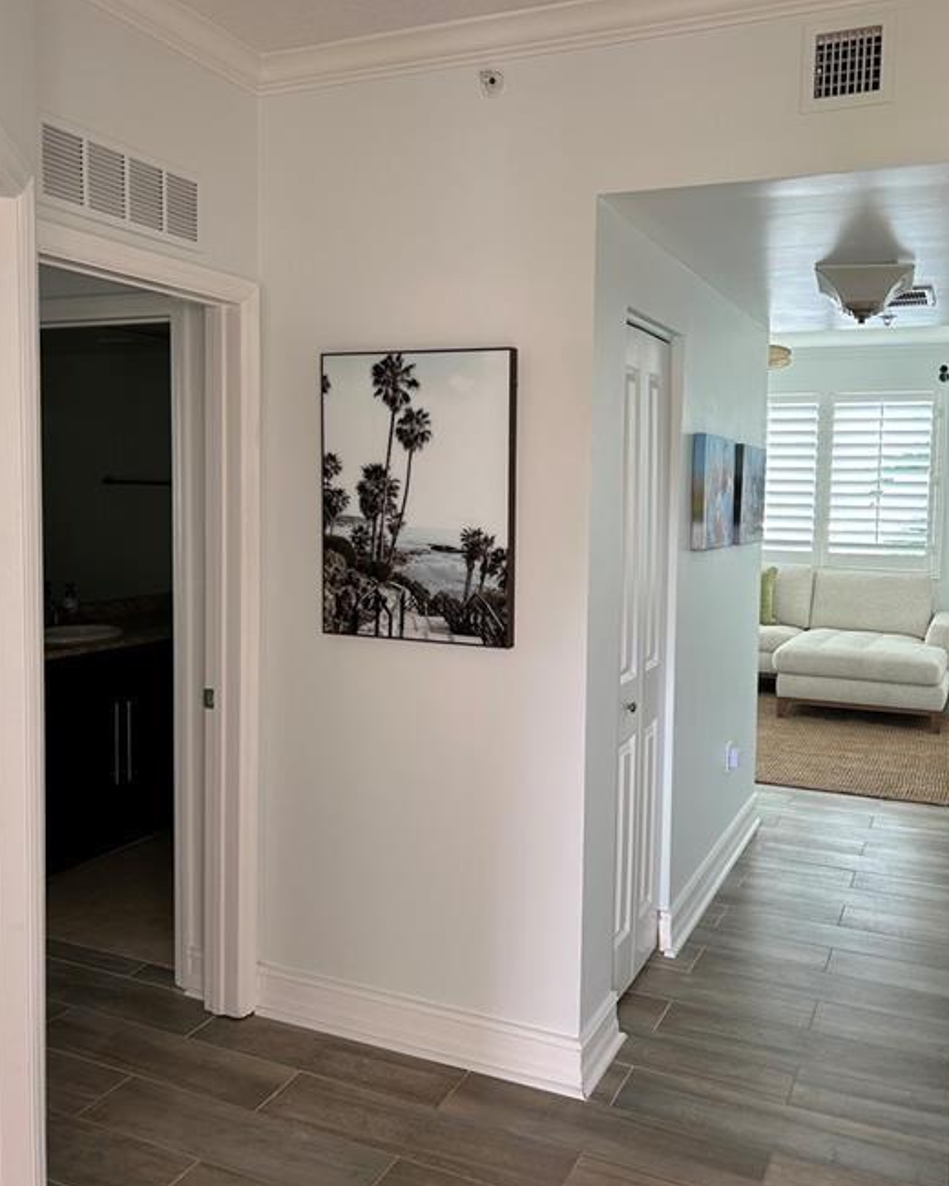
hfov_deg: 48.5
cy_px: 551
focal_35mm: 30
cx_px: 504
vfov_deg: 58.7
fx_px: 1053
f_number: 1.5
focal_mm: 5.7
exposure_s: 1/121
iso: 80
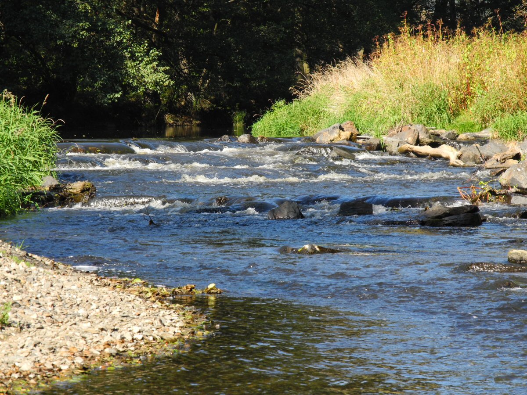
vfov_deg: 8.6
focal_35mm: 173
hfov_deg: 11.4
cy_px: 198
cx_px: 264
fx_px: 2634
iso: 100
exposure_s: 1/184
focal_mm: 37
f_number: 5.6
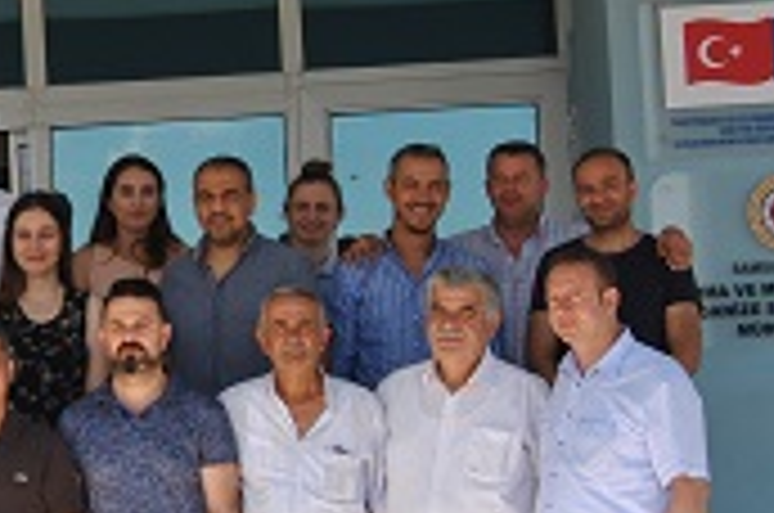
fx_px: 2907
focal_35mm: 135
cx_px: -108
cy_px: 270
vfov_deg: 10.1
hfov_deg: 14.8
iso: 100
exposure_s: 1/200
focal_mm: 31
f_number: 7.1
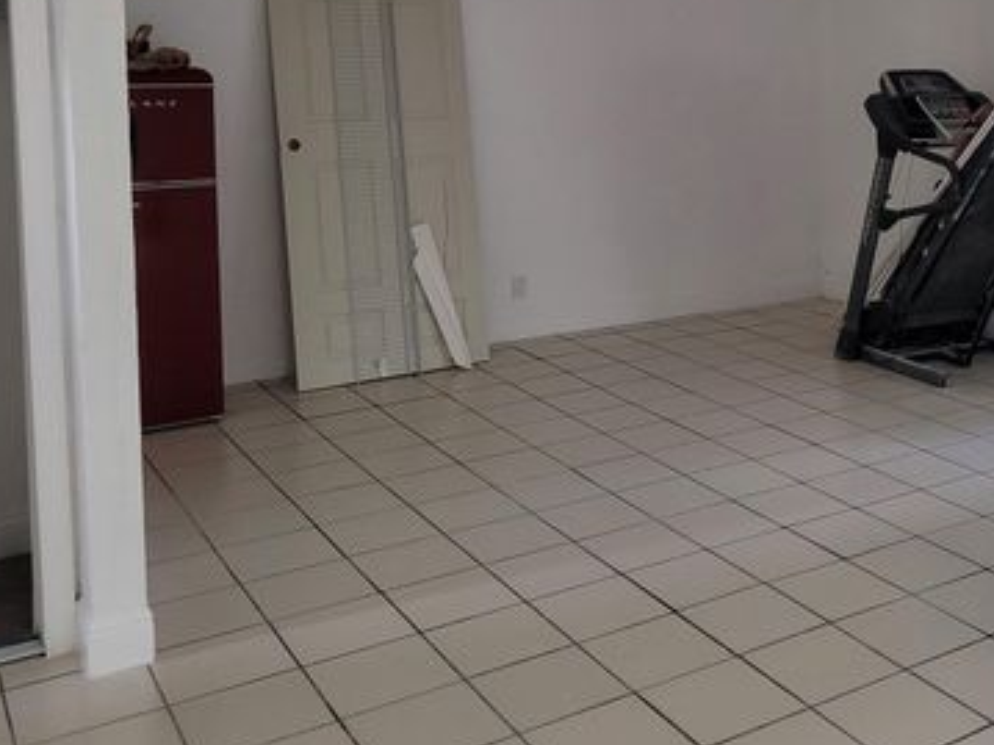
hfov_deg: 42.1
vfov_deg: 32.9
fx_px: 1234
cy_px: 176
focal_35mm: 43
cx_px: 784
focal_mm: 5.4
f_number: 1.8
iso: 250
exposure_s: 1/120
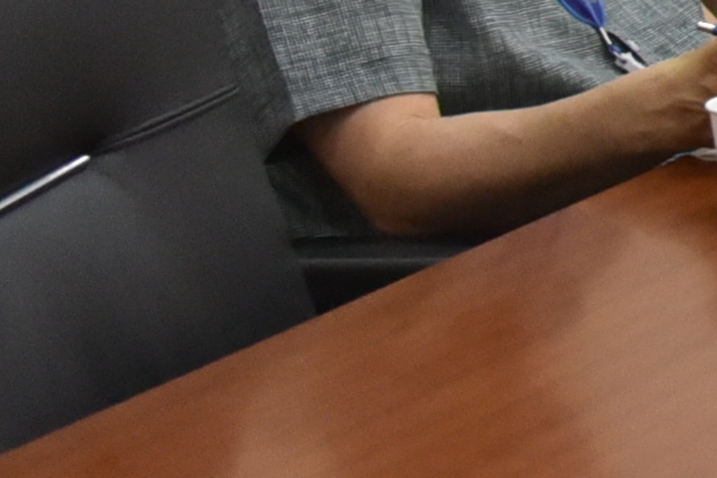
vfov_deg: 5.8
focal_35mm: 229
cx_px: 2410
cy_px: -549
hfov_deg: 7.5
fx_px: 4561
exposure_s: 1/200
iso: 3600
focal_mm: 32
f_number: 5.6
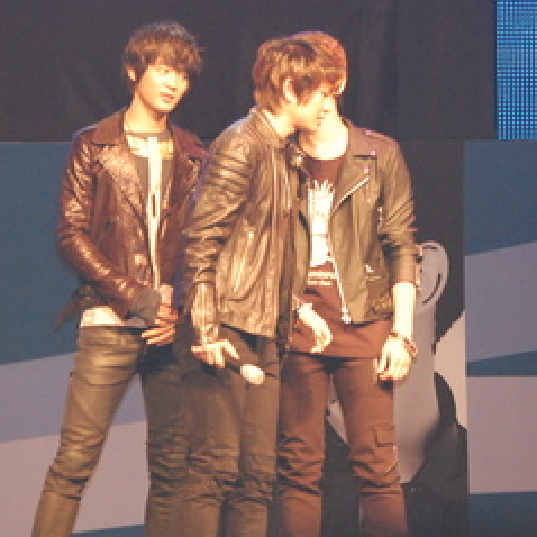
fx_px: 5757
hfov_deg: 5.3
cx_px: 229
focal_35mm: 328
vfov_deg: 5.3
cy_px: 217
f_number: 5
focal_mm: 112
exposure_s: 1/60
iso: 1600
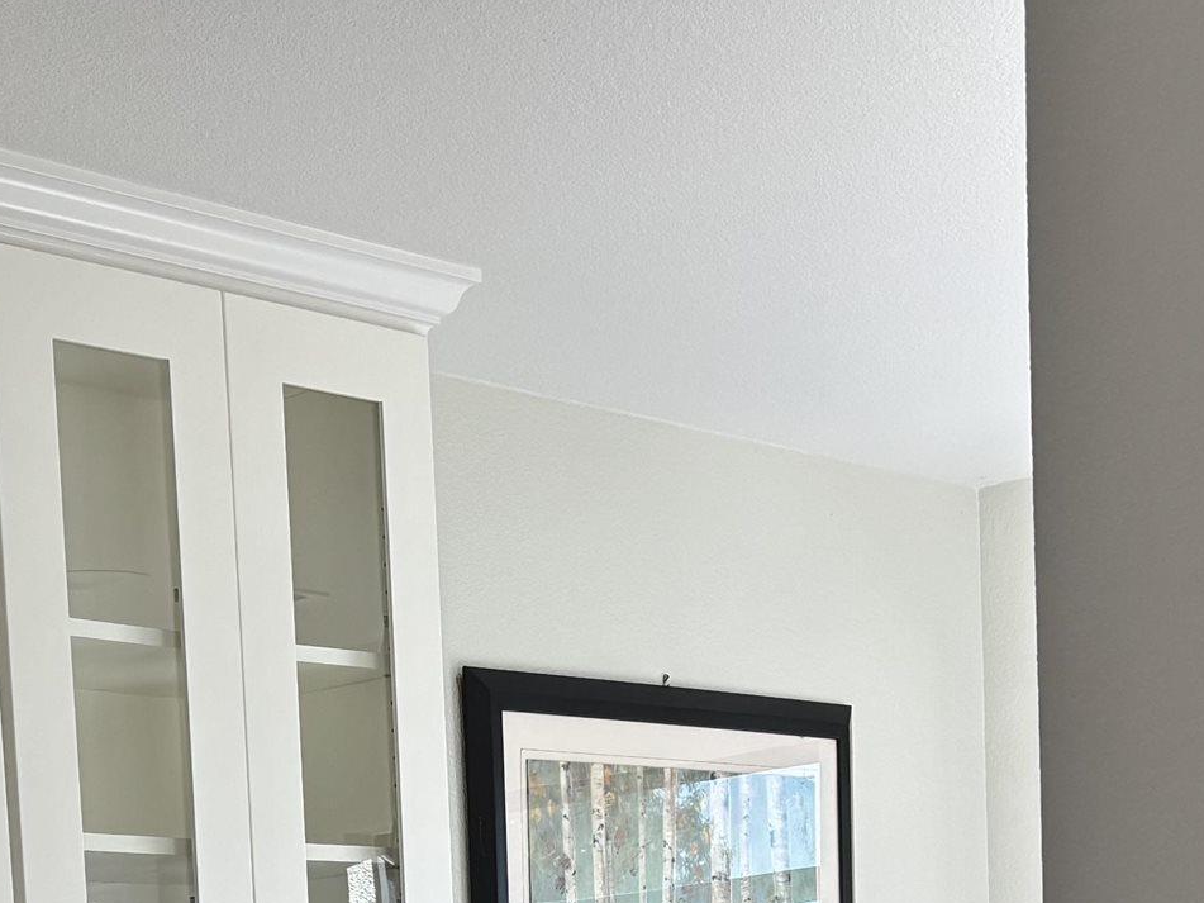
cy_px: 1406
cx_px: 246
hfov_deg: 23.0
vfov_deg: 15.9
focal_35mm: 84
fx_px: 2921
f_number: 1.6
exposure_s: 1/205
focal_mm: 5.96
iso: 40
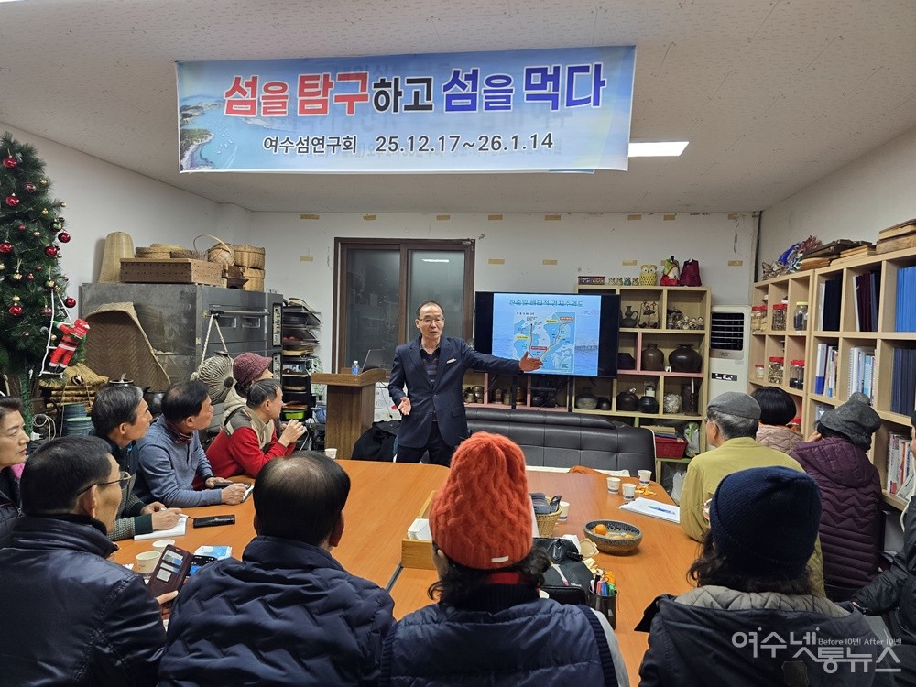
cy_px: 344
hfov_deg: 73.9
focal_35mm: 23
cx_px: 458
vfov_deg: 58.9
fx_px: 609
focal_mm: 6.3
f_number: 1.7
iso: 160
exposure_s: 1/120
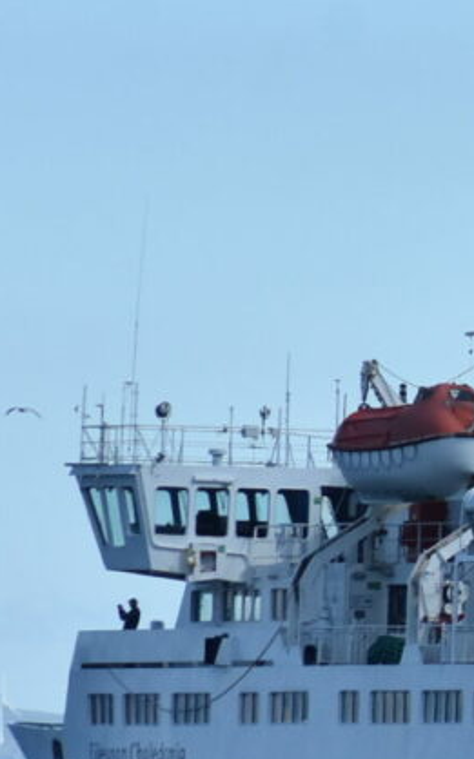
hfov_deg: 1.6
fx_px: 16854
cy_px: 478
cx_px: 1244
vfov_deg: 2.6
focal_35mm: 815
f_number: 6.3
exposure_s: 1/2500
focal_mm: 145
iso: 800
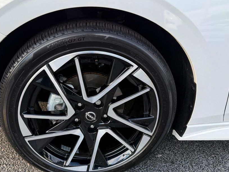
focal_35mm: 30
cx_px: 95
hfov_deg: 59.6
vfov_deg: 46.8
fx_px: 198
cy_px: 87
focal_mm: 6.76
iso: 100
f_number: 1.78
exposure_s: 1/456
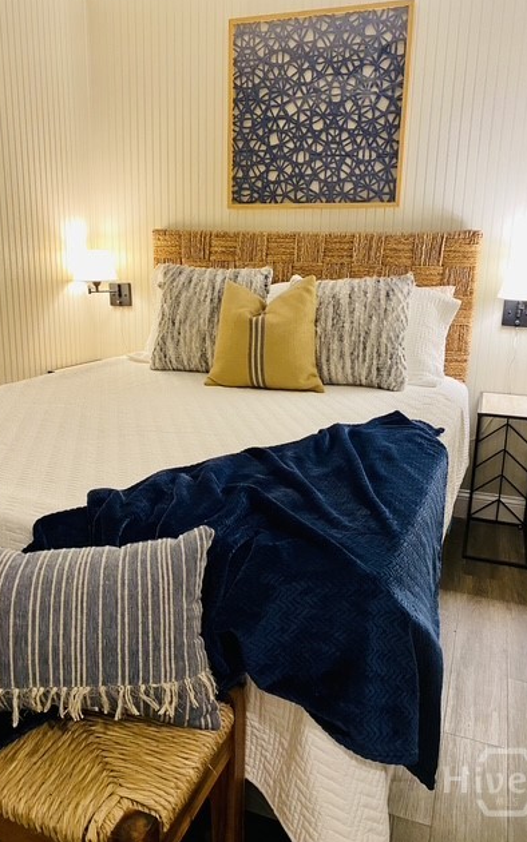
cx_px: 237
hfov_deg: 44.5
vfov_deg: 66.5
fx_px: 643
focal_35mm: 28
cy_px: 418
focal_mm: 4.25
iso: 250
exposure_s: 1/60
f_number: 1.8
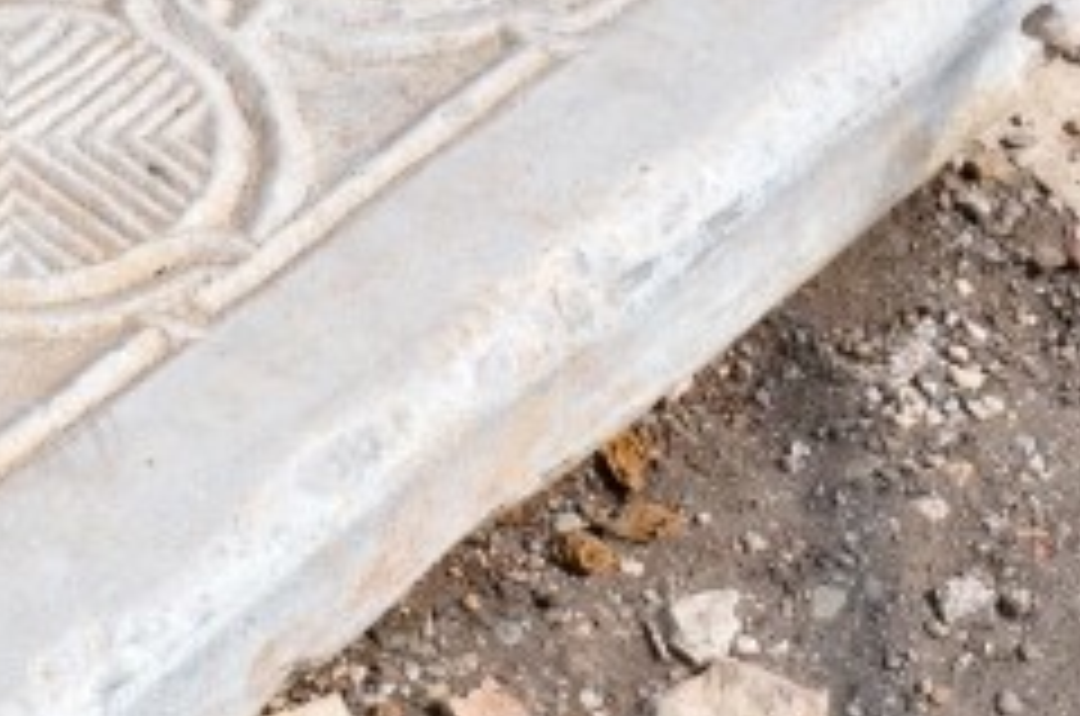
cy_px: 173
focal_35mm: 176
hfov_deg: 11.6
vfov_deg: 7.8
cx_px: -32
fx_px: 5269
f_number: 16
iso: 1000
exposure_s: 1/1000
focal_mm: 42
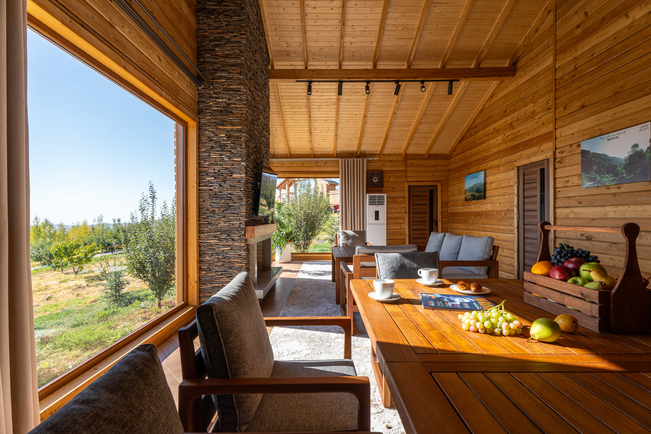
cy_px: 217
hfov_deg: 96.7
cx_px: 326
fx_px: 289
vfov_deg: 73.7
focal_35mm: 16
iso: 100
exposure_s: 1/80
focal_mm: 16
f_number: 9
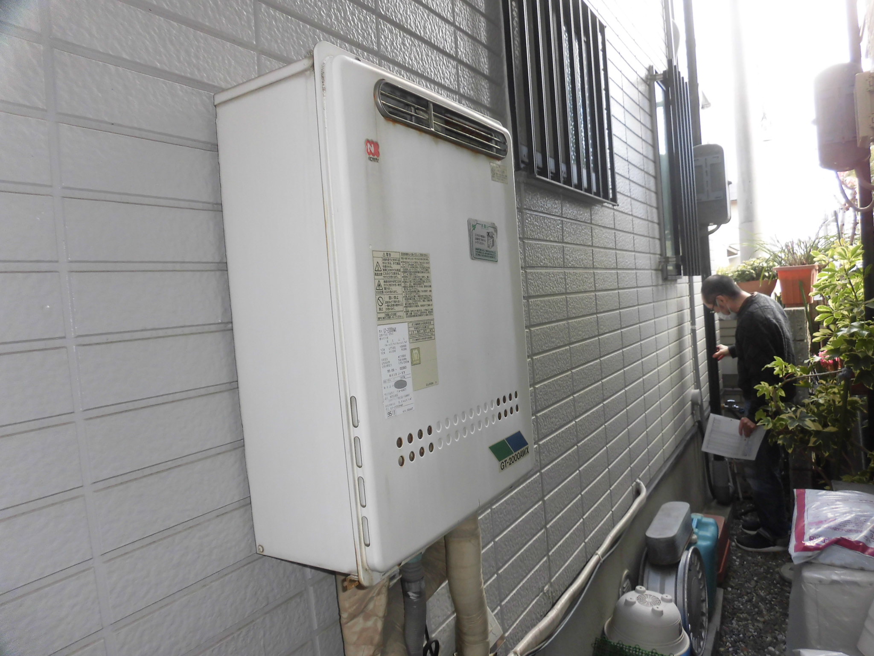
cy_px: 328
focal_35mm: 24
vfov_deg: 56.8
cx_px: 437
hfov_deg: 71.6
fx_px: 606
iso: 100
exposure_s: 1/50
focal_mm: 4.3
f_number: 3.1
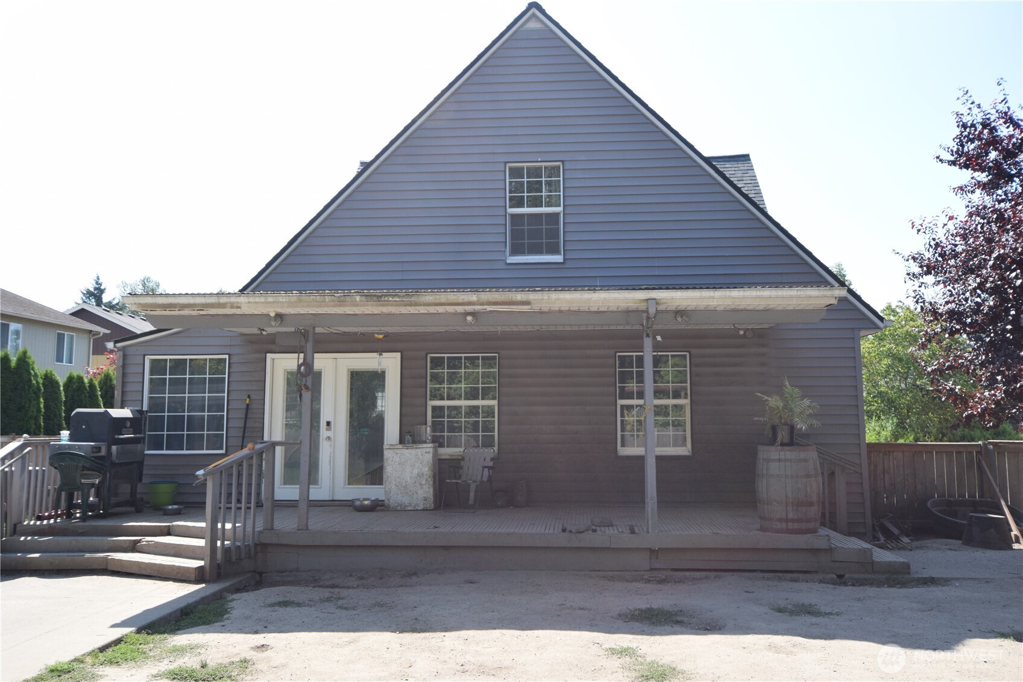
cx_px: 512
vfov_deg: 43.6
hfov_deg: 61.9
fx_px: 852
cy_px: 341
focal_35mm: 30
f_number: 8
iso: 400
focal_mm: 20
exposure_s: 1/250
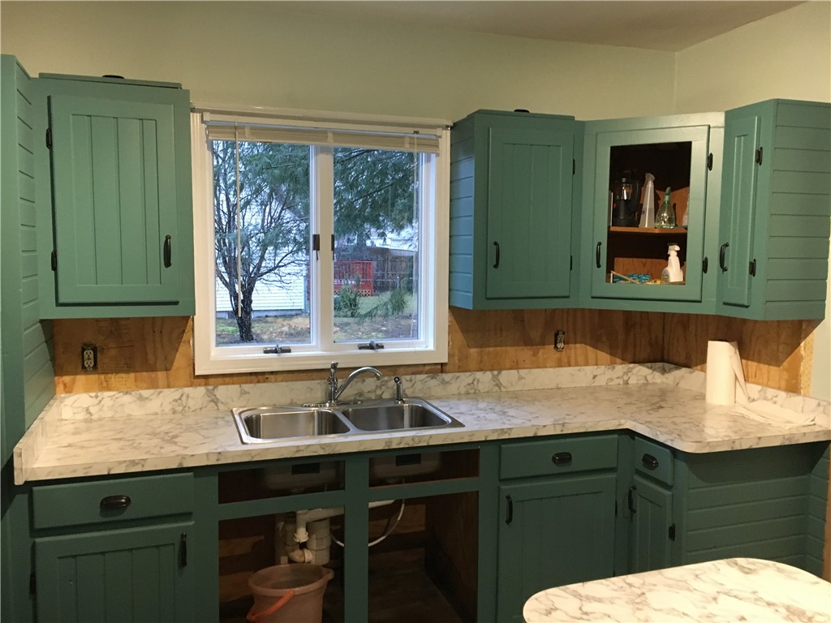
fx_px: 696
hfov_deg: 61.7
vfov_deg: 48.2
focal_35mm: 29
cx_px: 416
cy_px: 312
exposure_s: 1/30
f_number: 2.2
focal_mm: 4.15
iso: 200
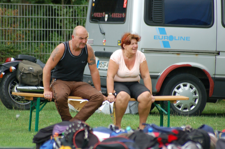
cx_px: 112
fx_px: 2807
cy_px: 74
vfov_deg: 3.0
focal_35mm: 450
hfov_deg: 4.6
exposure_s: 1/500
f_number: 5.6
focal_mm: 300
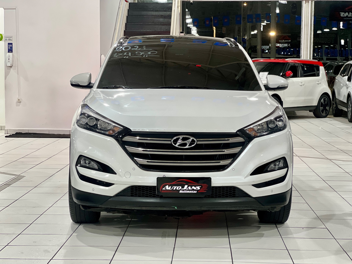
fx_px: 783
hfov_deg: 25.3
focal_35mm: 77
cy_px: 132
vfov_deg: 19.1
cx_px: 176
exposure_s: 1/40
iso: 320
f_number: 2.8
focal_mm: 9
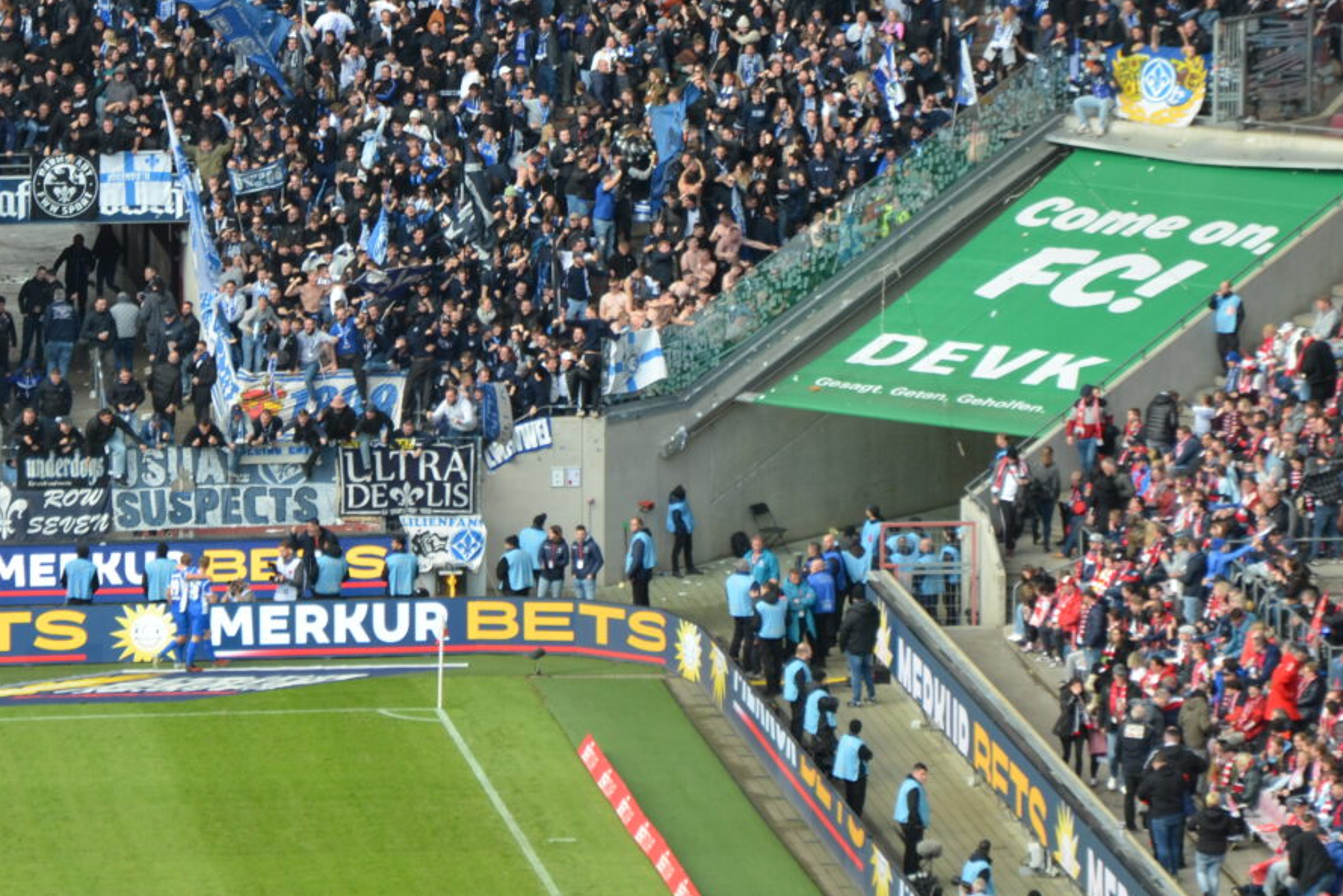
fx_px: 10555
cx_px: 476
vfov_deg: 4.9
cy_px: 109
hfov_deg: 7.3
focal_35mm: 283
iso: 400
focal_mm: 105
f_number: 5.6
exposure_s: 1/250
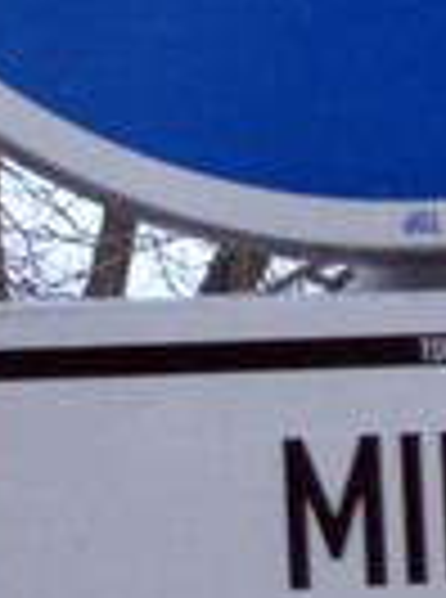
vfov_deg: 4.3
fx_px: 8010
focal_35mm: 464
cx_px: 439
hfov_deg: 3.2
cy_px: -9
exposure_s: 1/60
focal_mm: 22.8
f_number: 4.8
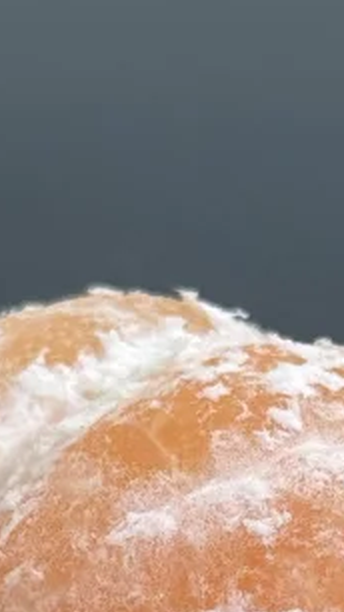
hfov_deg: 4.9
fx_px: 3991
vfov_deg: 8.7
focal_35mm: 246
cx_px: 382
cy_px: 710
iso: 64
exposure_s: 1/305
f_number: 1.78
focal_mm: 6.76
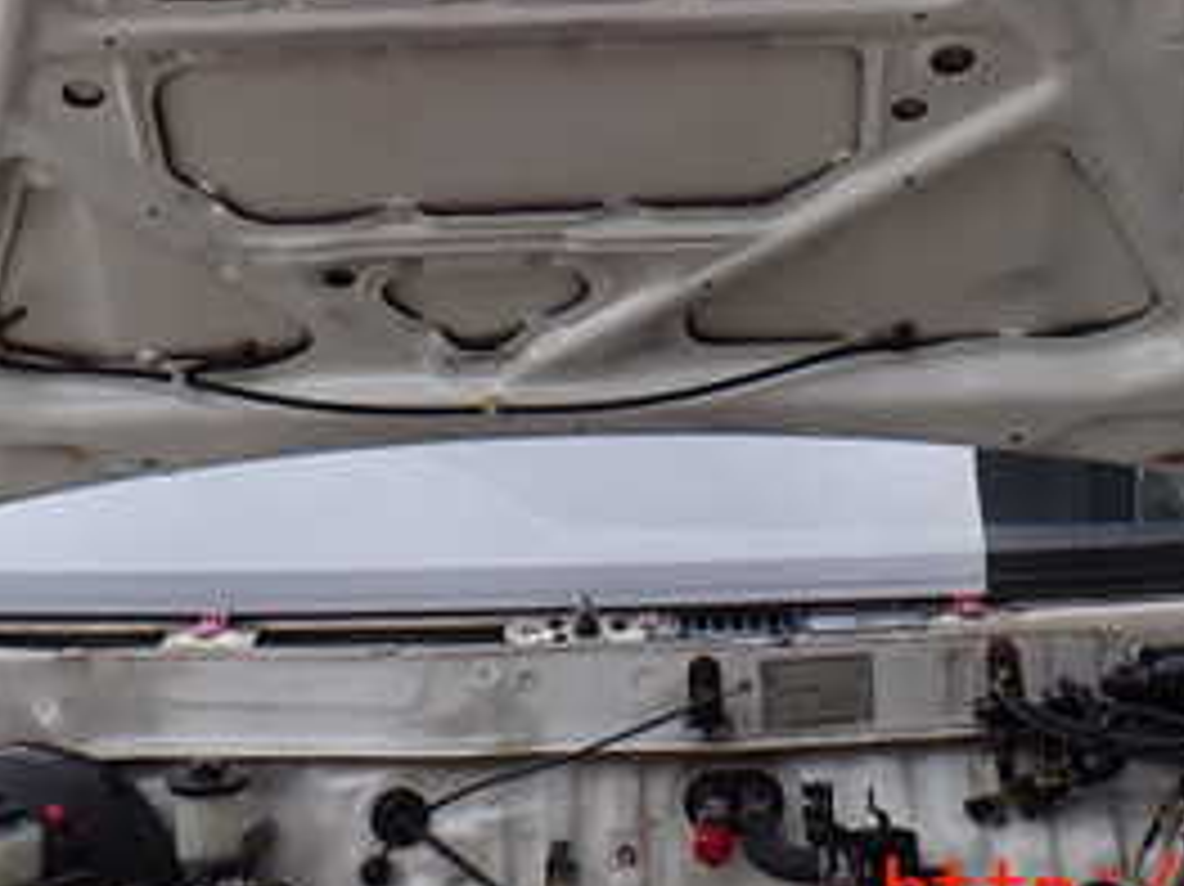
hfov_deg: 26.7
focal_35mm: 73
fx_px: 2496
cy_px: -54
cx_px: 549
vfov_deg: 19.4
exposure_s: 1/200
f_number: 3.2
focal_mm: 5.79
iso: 100
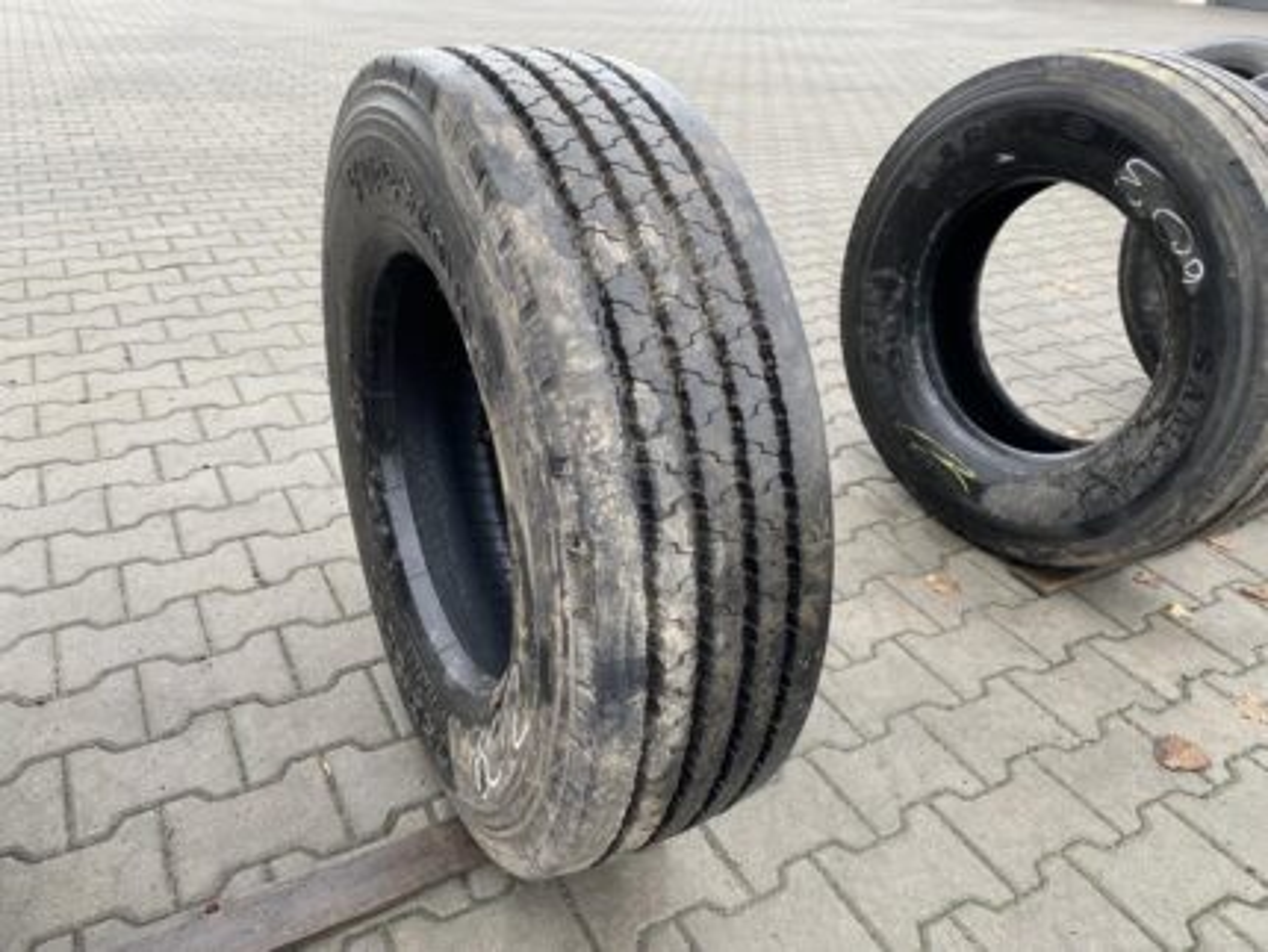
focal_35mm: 26
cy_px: 476
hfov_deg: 67.3
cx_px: 634
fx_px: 953
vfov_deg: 53.1
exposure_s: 1/122
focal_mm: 4.25
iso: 50
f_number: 1.8
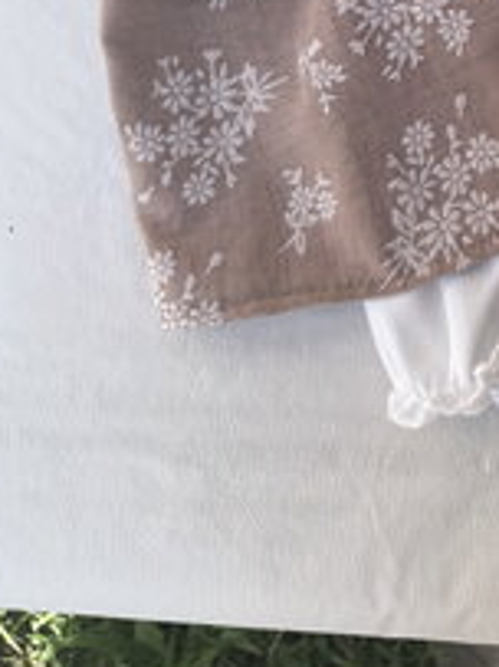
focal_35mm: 63
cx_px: 607
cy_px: -199
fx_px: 1212
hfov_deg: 21.5
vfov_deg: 26.2
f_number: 1.78
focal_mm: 6.76
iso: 80
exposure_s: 1/1094
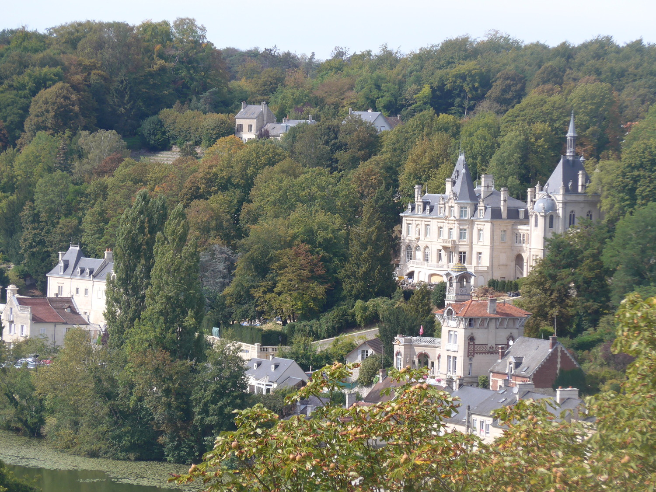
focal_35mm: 166
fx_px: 3146
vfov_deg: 8.9
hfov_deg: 11.9
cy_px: 246
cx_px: 328
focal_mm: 32.3
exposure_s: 1/200
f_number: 5.6
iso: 80
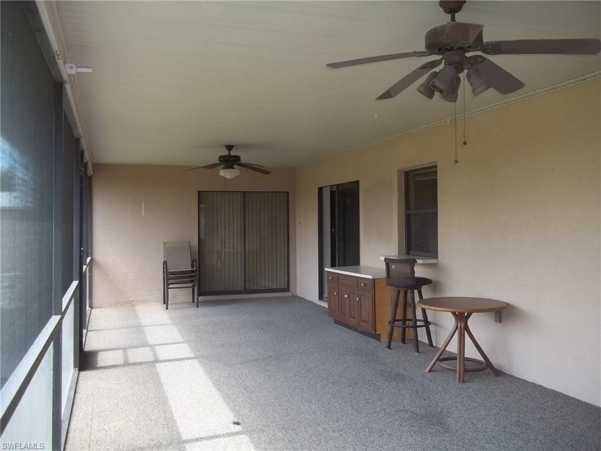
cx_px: 300
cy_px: 226
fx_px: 556
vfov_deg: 44.2
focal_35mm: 32
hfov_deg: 56.8
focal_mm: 5.7
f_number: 2.9
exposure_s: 1/60
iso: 64
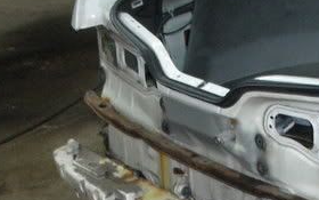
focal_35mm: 106
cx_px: 279
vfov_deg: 11.9
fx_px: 922
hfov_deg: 19.3
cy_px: 275
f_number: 3
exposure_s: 1/9.1
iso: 200
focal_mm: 5.8
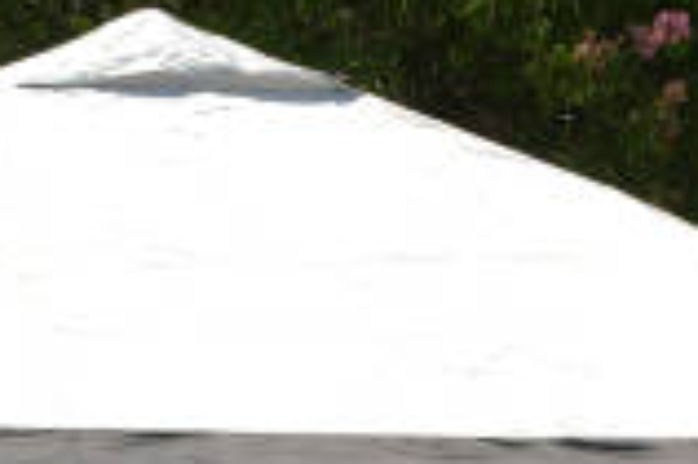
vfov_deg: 2.6
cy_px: 1122
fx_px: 10304
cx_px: -159
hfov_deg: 3.9
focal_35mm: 532
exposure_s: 1/250
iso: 50
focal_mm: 70
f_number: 6.3
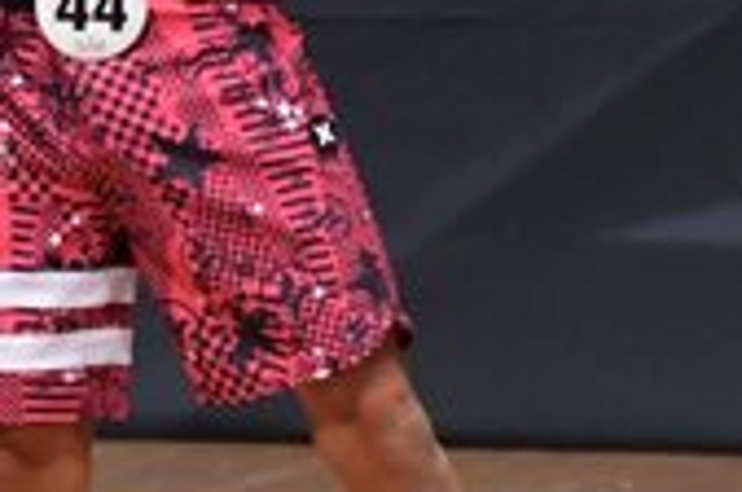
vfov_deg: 1.0
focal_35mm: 1309
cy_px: 154
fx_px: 26929
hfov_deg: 1.6
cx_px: -301
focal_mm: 190
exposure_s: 1/400
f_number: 5.6
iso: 6400
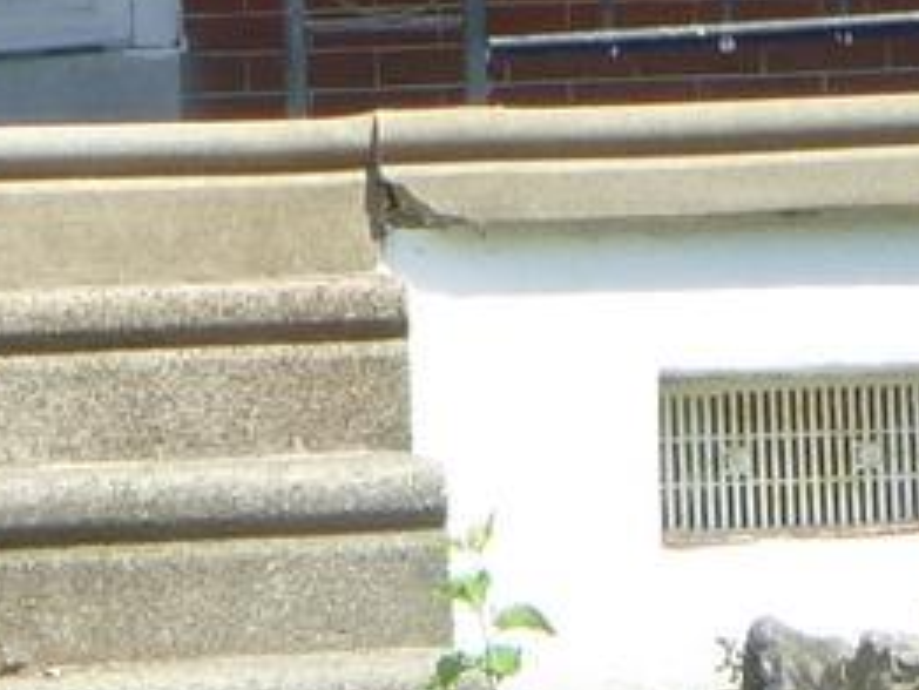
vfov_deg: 6.9
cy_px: -1288
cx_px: 627
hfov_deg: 10.1
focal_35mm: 196
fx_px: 5206
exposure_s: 1/320
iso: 100
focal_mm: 4.5
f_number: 3.9
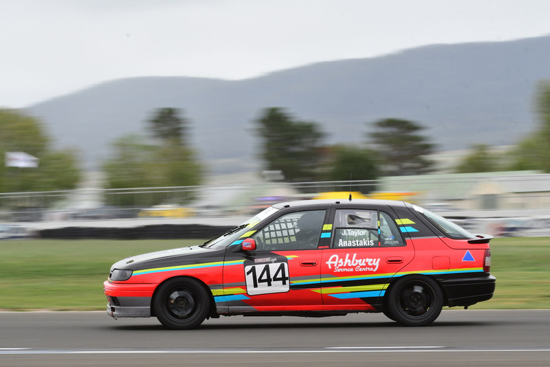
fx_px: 4585
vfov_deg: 4.6
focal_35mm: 300
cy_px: 184
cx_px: 275
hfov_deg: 6.9
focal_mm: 200
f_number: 14
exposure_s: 1/160
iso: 500
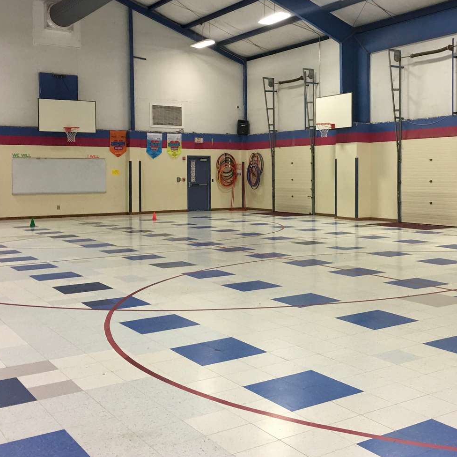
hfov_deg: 39.7
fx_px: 627
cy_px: 189
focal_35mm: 42
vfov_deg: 39.9
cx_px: 295
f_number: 2.2
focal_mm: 4.15
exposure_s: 1/15
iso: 40
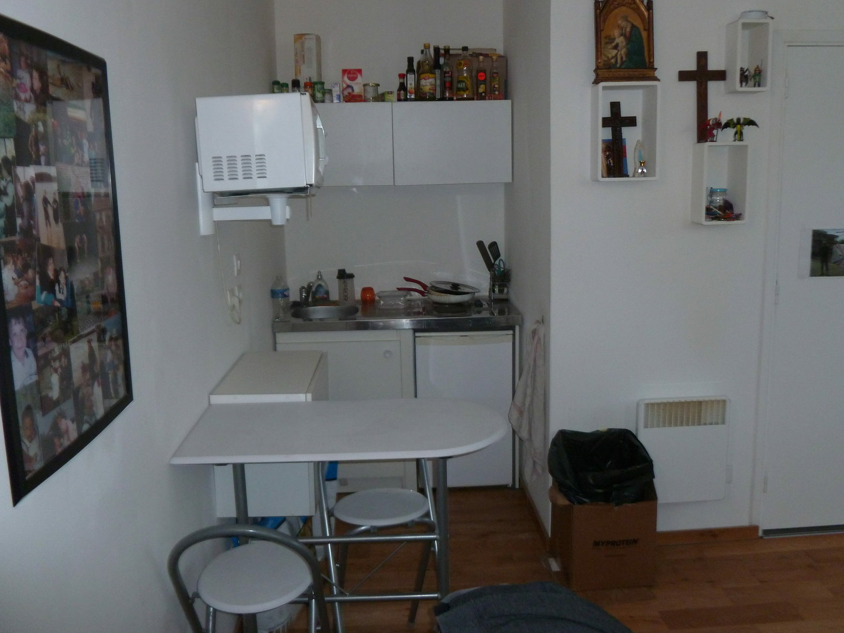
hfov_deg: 61.7
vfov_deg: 48.2
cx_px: 422
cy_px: 308
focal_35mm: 29
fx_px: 707
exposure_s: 1/30
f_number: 3.3
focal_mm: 5
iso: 250
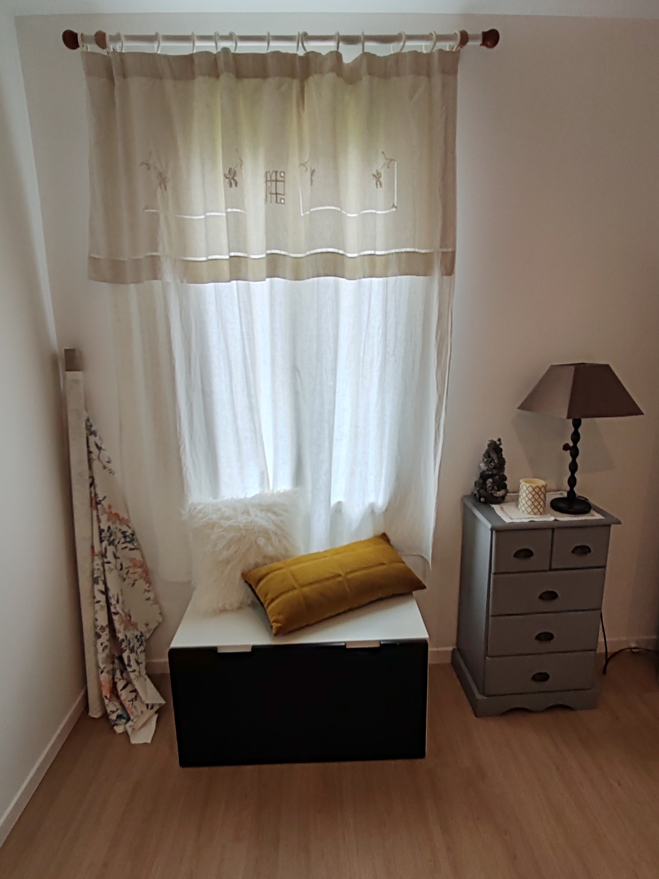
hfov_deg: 66.0
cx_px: 330
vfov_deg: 81.7
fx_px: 508
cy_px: 440
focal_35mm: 20
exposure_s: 1/100
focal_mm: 1.96
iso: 50
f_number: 2.2
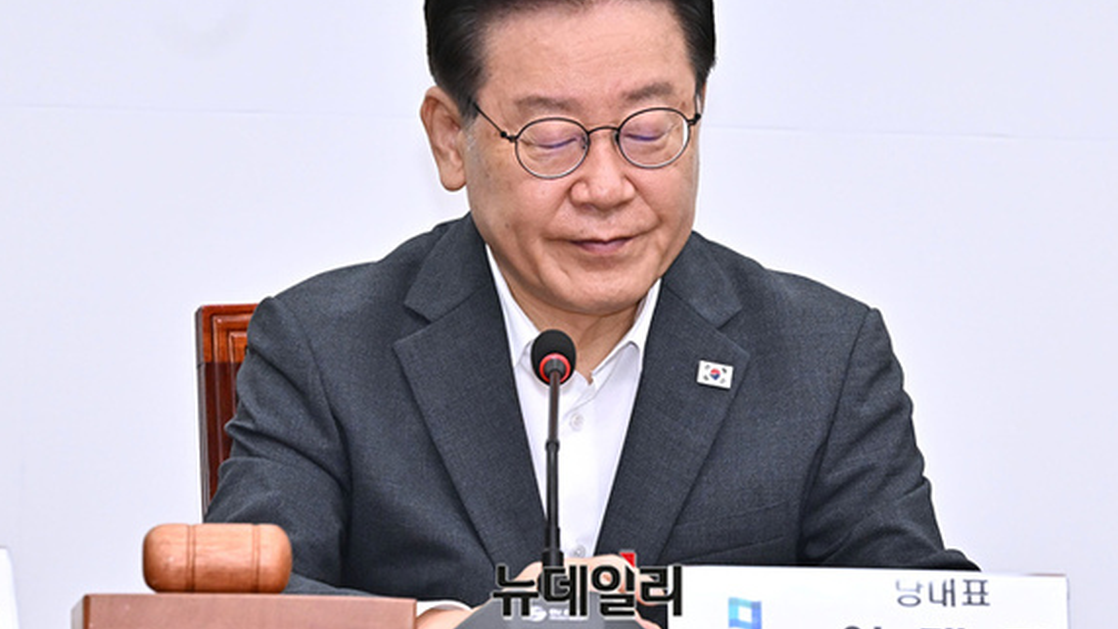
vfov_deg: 8.6
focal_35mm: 141
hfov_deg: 15.2
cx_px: 585
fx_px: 4179
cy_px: 234
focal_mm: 120
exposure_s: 1/250
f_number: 5.6
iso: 2000
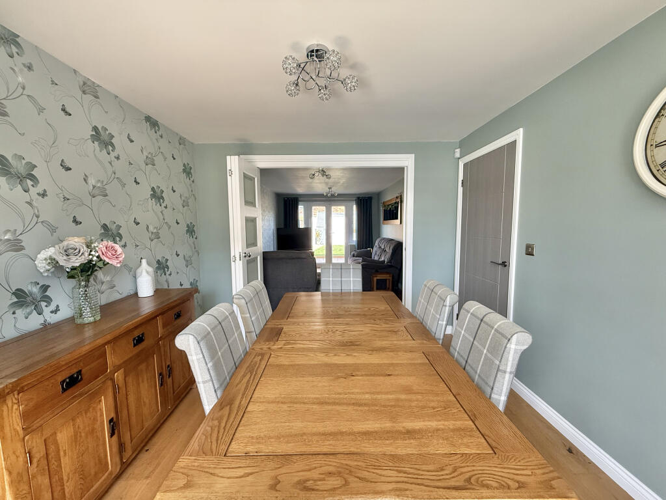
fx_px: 269
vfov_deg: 85.7
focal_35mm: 14
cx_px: 333
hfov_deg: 102.1
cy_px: 250
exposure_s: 1/99
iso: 200
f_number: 2.2
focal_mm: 2.22
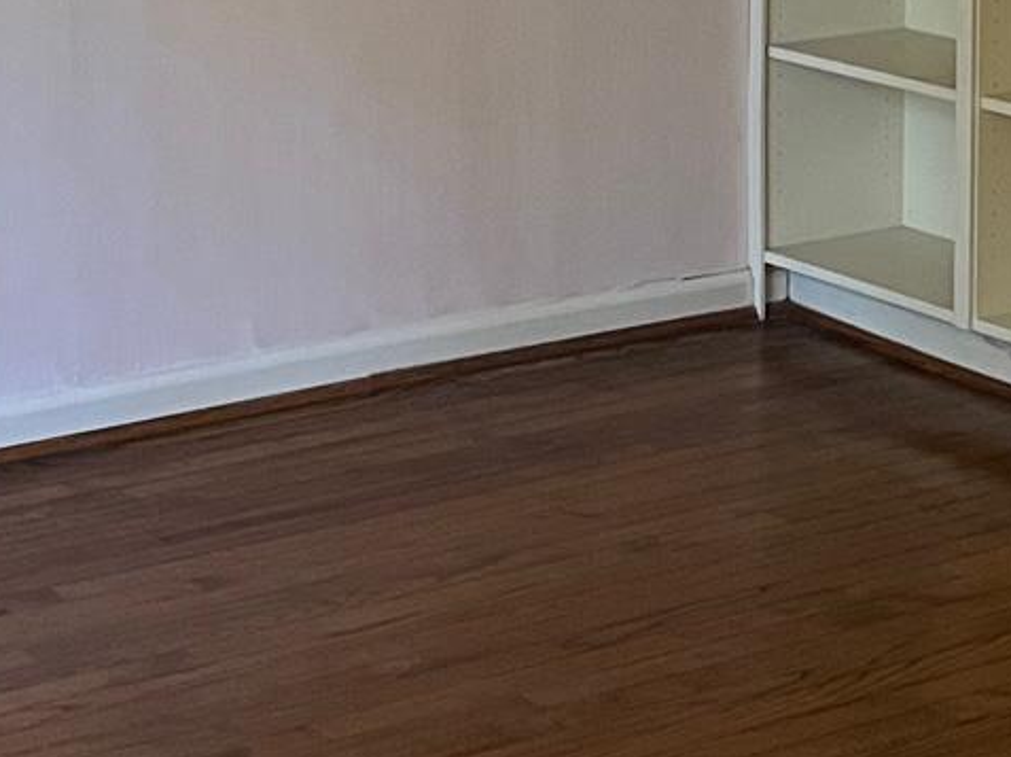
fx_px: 3210
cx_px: 651
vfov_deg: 13.0
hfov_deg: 17.9
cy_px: -240
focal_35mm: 110
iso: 320
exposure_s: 1/60
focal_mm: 5.1
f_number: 1.6
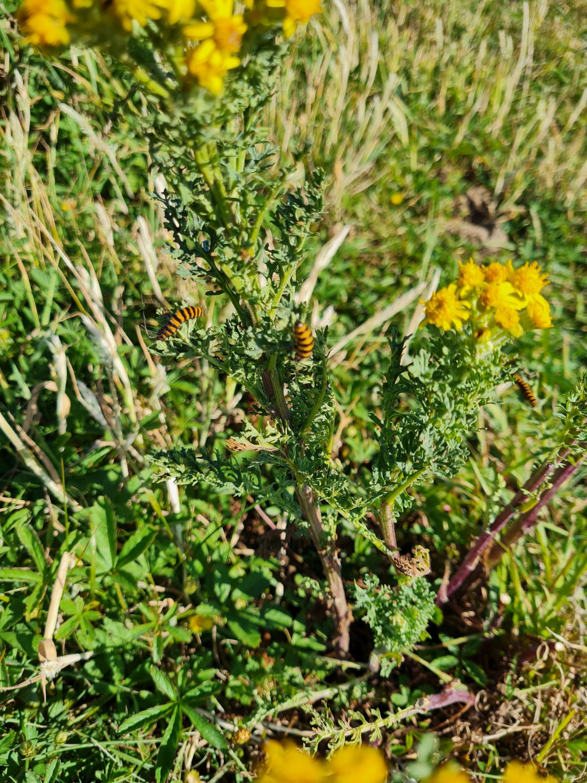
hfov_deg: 53.1
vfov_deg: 67.3
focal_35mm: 26
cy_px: 392
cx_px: 294
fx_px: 588
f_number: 1.8
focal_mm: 5.4
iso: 50
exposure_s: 1/1544
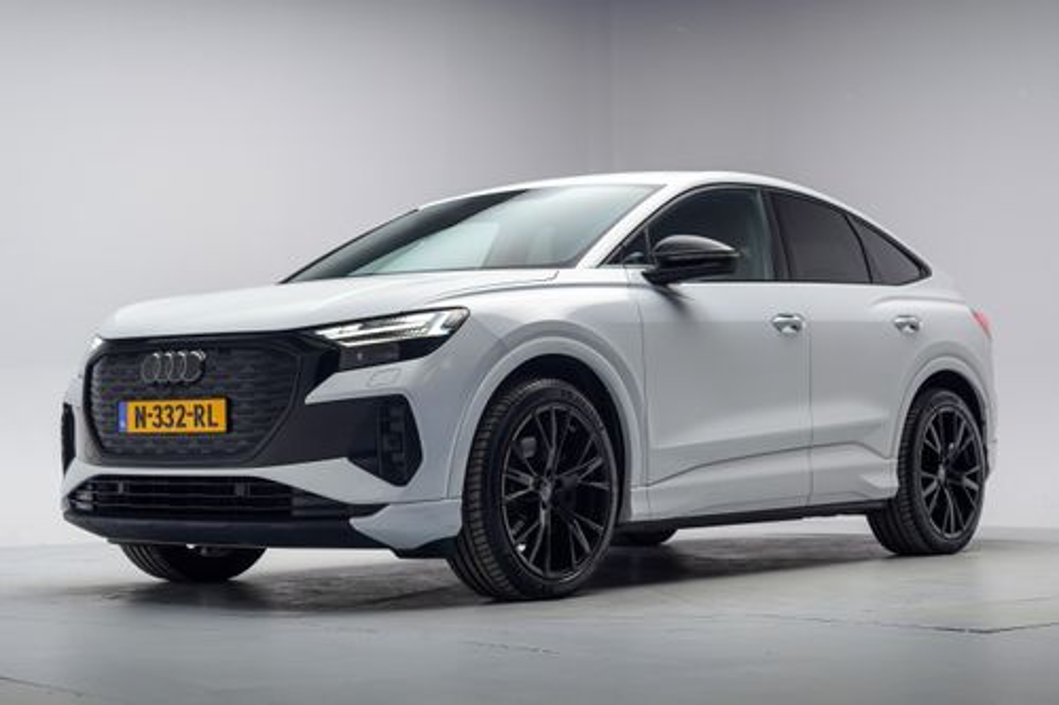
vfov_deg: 27.0
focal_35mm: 50
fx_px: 1470
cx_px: 530
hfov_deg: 39.6
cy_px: 352
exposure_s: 1/13
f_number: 4
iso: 100
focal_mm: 50
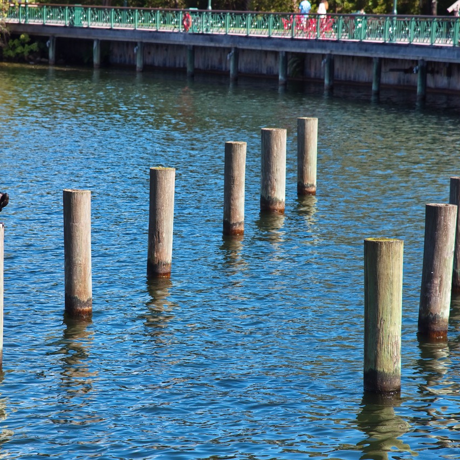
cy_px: 231
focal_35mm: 154
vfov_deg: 11.3
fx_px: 2315
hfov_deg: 11.3
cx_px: 172
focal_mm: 120
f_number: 5.6
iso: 100
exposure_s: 1/250
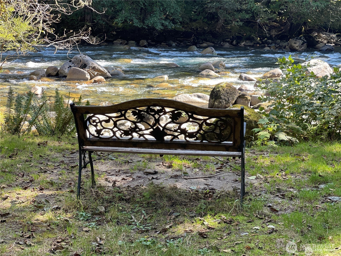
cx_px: 170
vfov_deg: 22.9
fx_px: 630
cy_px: 128
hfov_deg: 30.3
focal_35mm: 64
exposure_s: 1/121
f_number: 2.2
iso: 50
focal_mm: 7.5
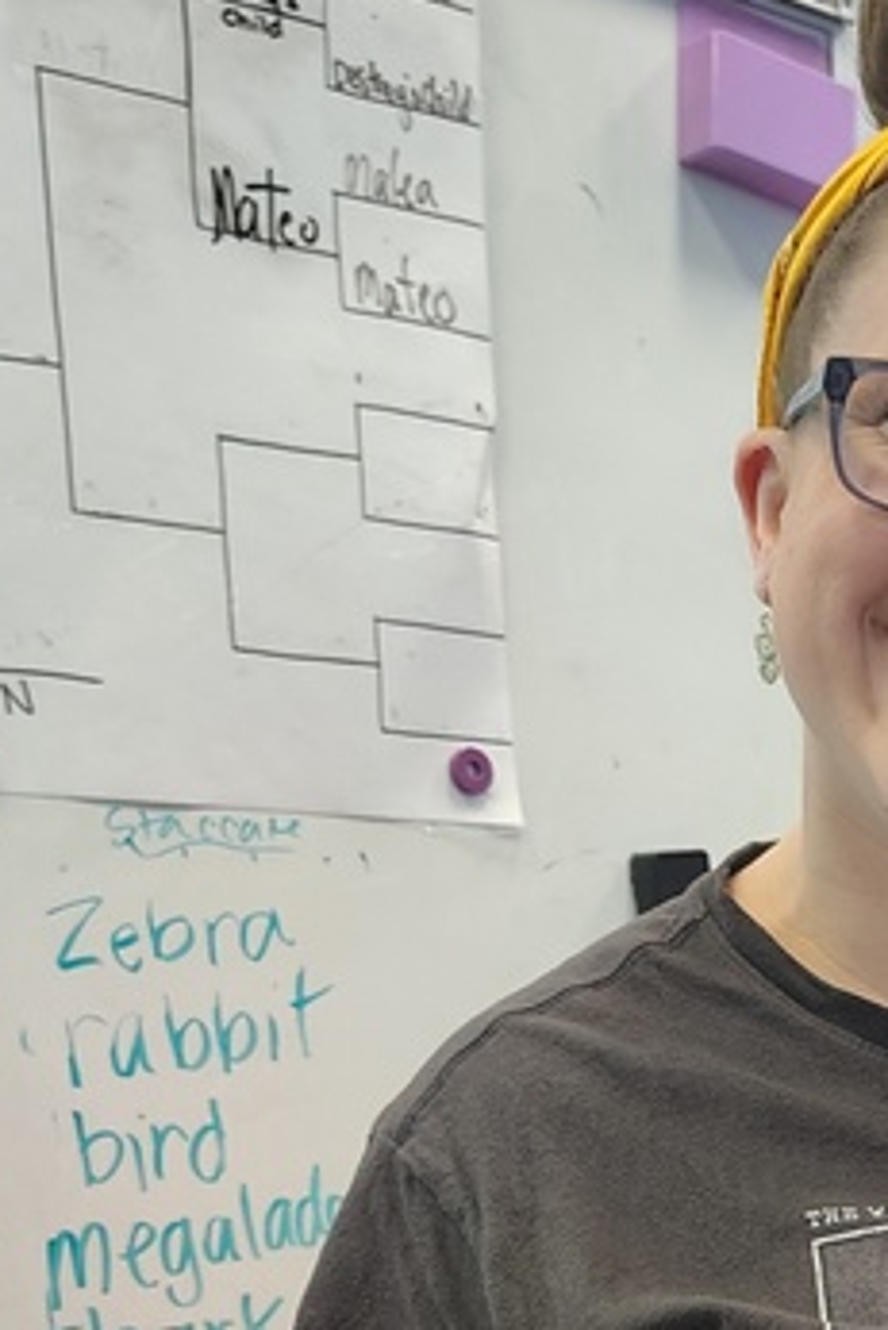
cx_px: 1186
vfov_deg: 25.1
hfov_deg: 17.2
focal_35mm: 74
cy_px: 1522
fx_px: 2735
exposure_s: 1/60
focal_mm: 5.56
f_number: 1.8
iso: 1263
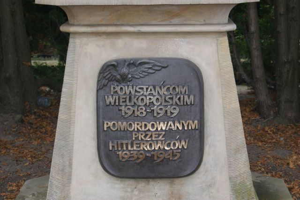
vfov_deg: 16.6
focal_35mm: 82
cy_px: 100
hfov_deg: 24.6
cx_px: 150
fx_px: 688
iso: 400
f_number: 5.6
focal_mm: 55
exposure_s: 1/125
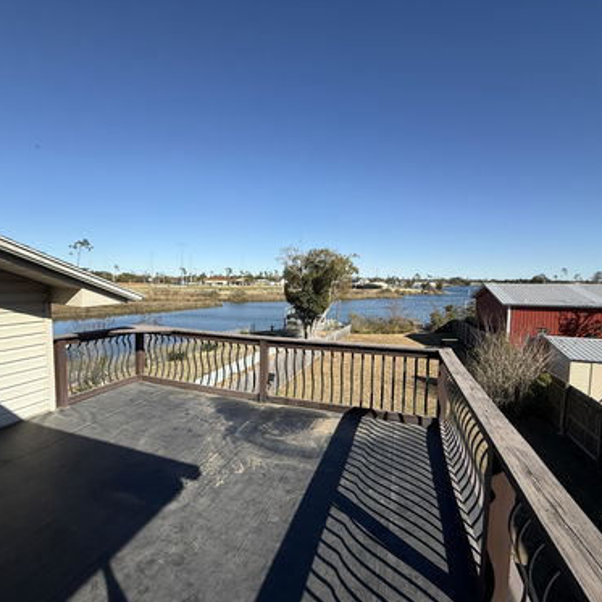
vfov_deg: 84.0
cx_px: 274
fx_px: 334
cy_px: 305
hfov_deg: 83.8
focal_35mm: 17
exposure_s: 1/2237
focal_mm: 2.22
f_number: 2.2
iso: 50
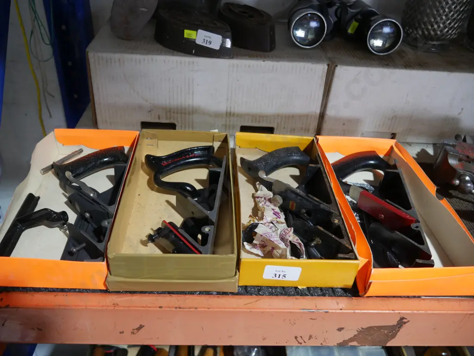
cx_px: 237
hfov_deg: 63.4
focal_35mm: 28
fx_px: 384
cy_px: 178
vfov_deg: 49.8
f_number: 3.5
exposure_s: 1/60
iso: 500
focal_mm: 14
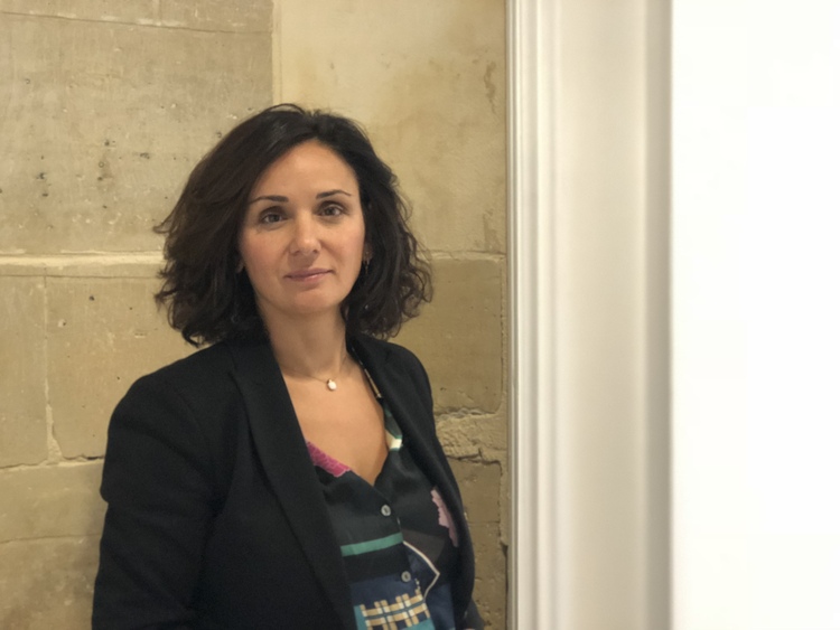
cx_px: 420
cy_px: 315
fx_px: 1384
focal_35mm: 57
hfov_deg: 33.8
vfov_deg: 25.7
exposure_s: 1/50
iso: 800
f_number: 2.8
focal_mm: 6.6
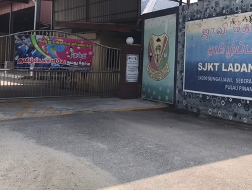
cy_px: 60
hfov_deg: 41.9
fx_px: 328
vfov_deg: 31.9
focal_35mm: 45
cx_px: 151
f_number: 1.8
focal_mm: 3.99
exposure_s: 1/1880
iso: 20
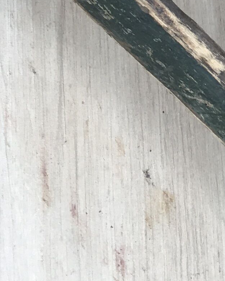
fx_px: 1216
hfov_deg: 10.0
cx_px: 412
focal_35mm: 146
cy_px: -281
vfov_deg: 11.8
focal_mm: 4.15
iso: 25
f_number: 2.2
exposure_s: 1/108
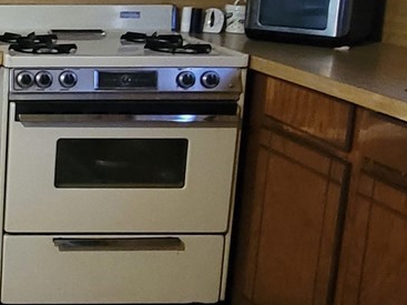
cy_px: 94
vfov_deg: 21.5
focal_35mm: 68
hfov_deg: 23.7
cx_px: -176
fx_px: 799
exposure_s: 1/24
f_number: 2.2
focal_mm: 2.2
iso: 800
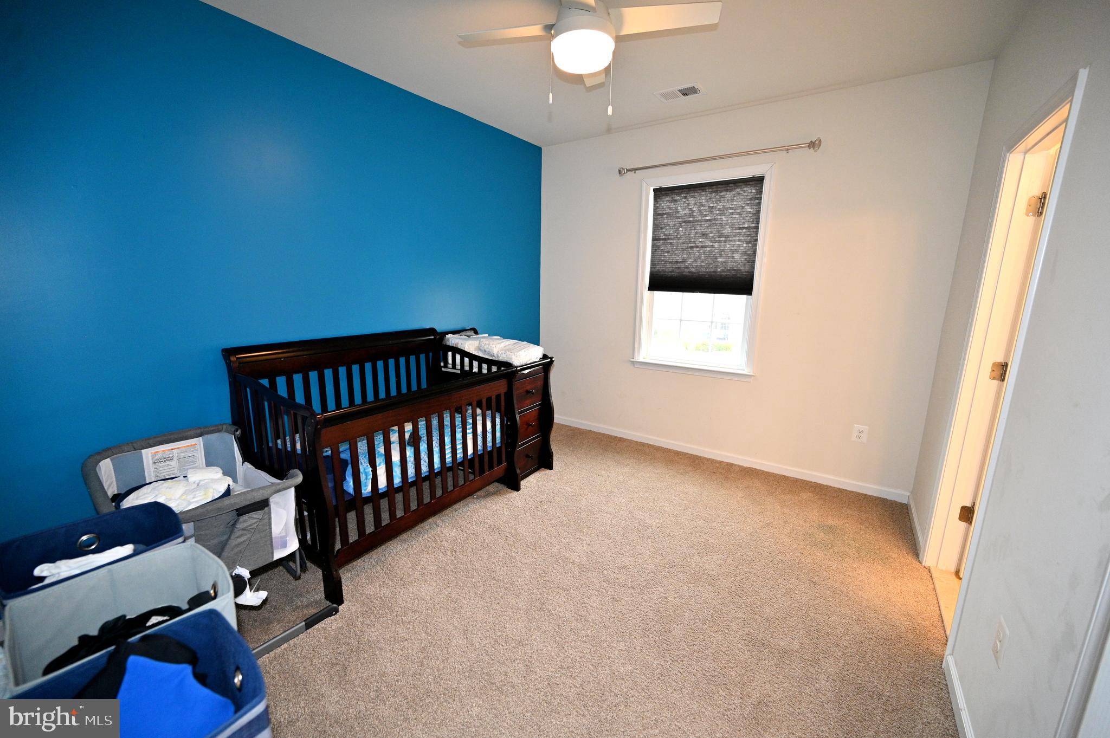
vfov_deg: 81.1
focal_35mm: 14
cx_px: 555
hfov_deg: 104.3
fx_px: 431
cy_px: 369
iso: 1800
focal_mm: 14
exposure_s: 1/200
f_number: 4
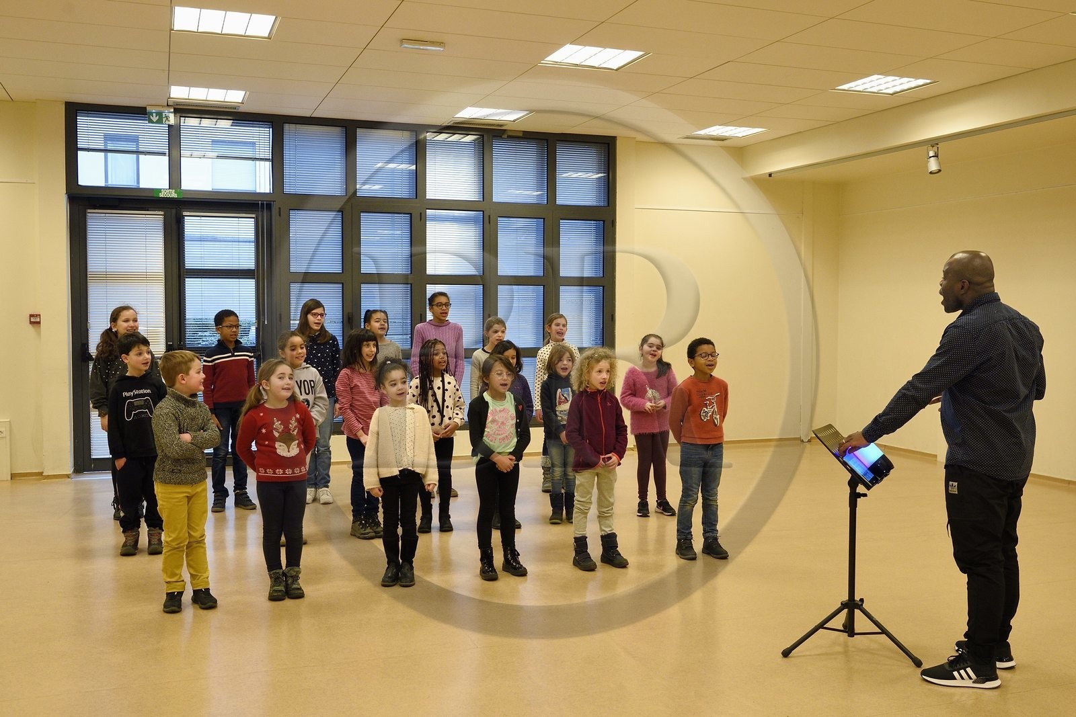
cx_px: 538
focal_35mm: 32
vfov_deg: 41.1
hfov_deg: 58.7
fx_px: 956
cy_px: 358
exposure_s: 1/100
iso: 1600
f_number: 6.3
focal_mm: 32
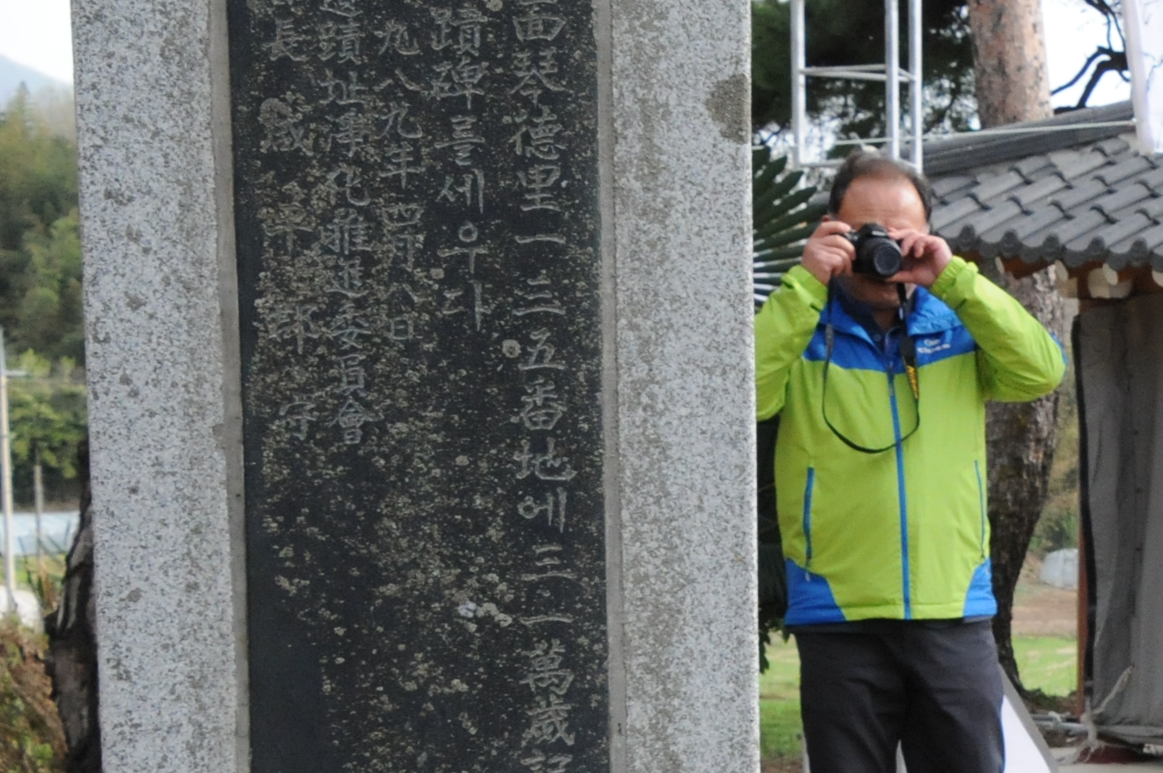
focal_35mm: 101
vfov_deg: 13.3
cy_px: 786
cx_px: 1680
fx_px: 3259
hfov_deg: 18.3
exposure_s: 1/320
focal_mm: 22
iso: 1000
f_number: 9
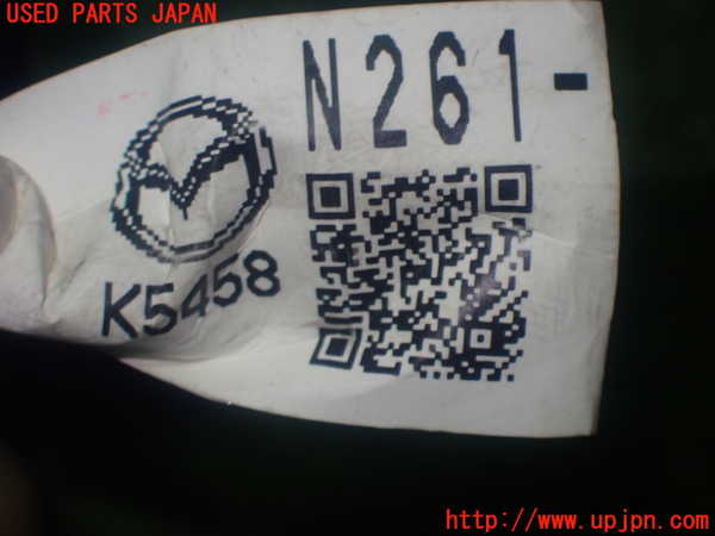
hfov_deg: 19.6
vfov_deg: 14.8
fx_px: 2066
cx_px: 358
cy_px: 268
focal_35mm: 100
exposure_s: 1/100
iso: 400
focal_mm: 18
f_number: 4.9
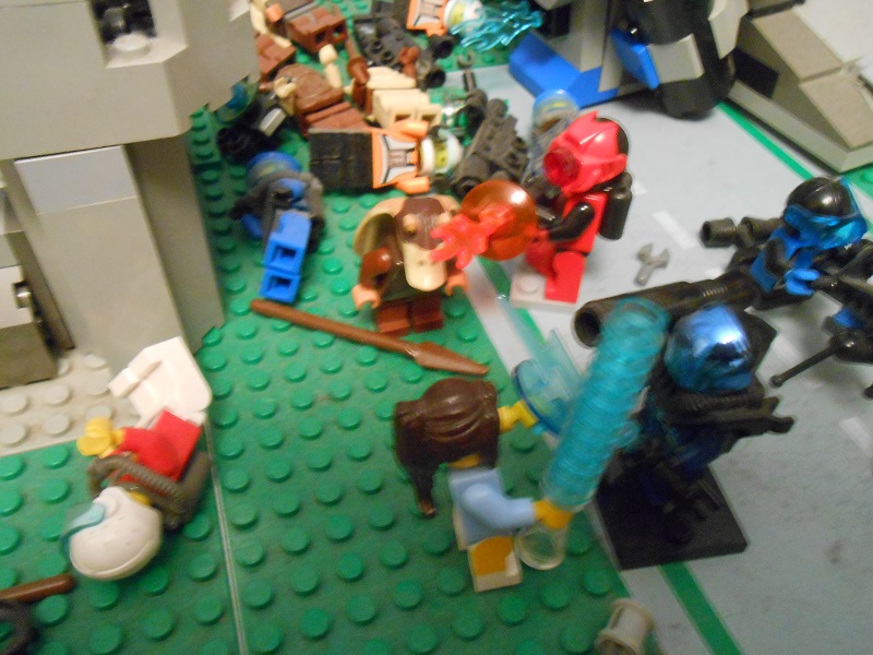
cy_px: 328
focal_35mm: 30
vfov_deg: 46.8
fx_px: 757
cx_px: 436
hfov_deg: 60.0
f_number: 3.8
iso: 800
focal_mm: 5.3
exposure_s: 1/2
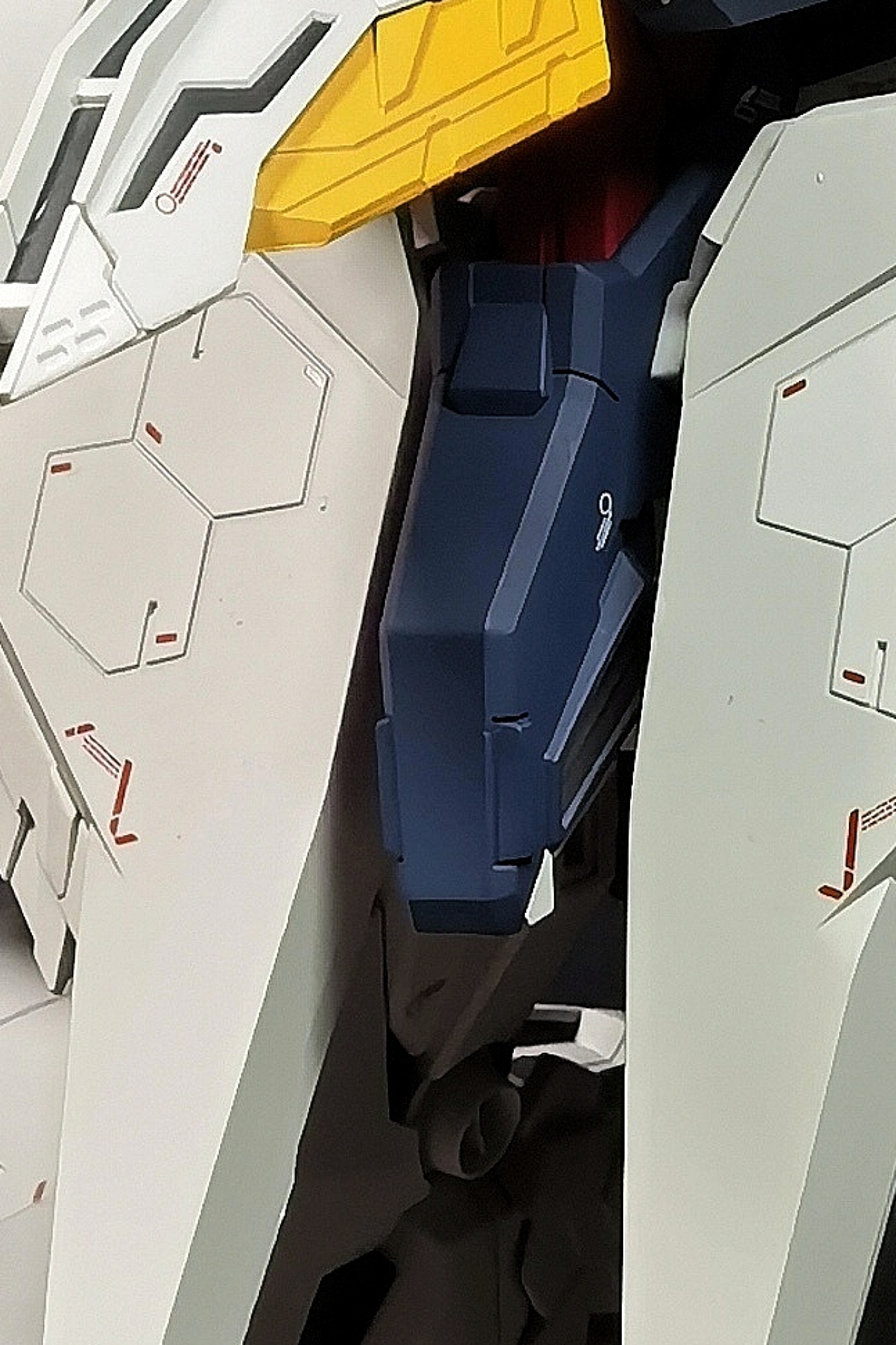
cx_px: 997
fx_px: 8850
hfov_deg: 5.8
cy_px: 344
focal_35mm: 237
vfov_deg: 8.7
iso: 50
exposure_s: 1/124
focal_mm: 6.71
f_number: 16
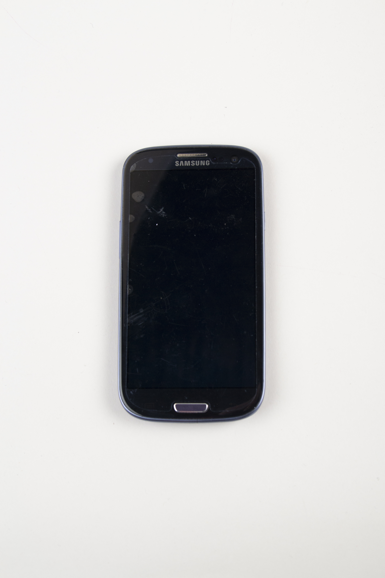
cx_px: 192
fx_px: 962
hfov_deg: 22.6
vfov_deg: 33.4
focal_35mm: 60
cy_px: 289
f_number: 10
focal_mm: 40
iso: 400
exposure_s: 1/160
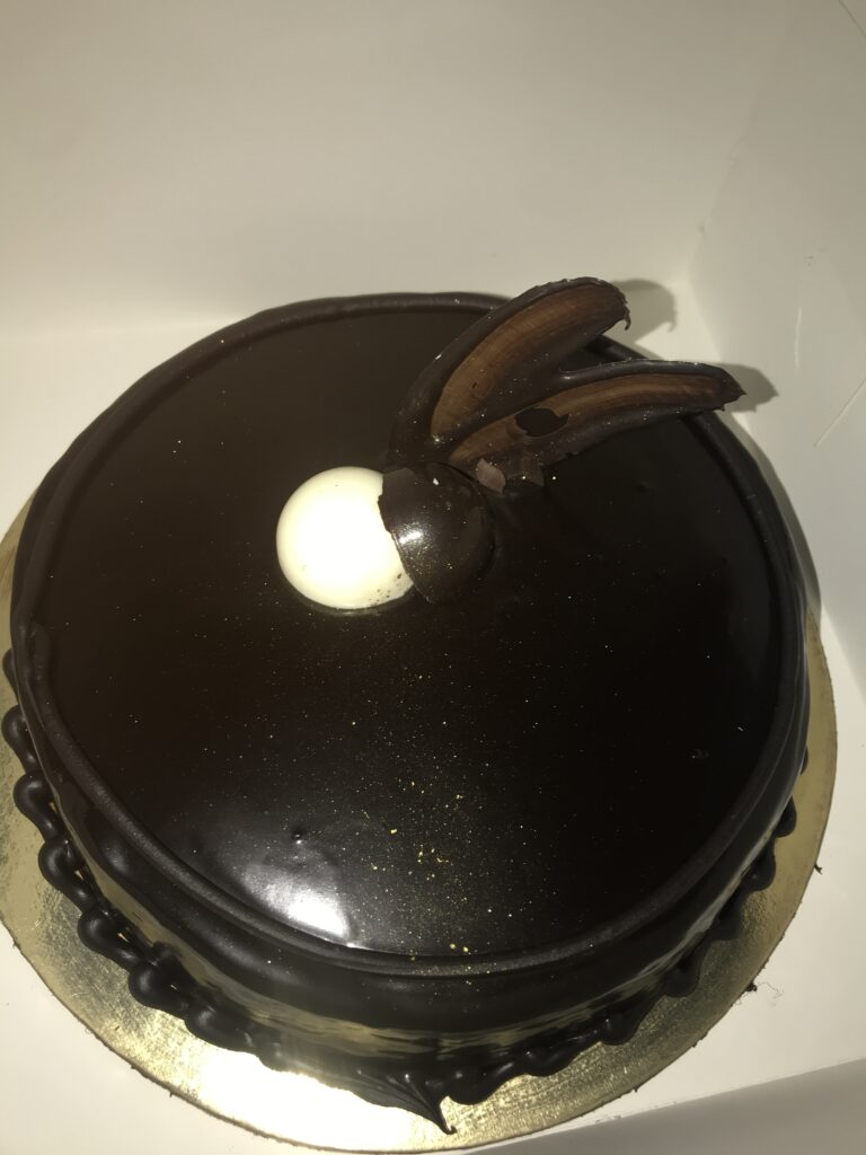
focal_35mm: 28
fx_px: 934
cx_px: 433
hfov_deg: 49.7
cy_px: 578
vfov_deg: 63.4
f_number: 1.8
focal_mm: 3.99
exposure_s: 1/74
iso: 20
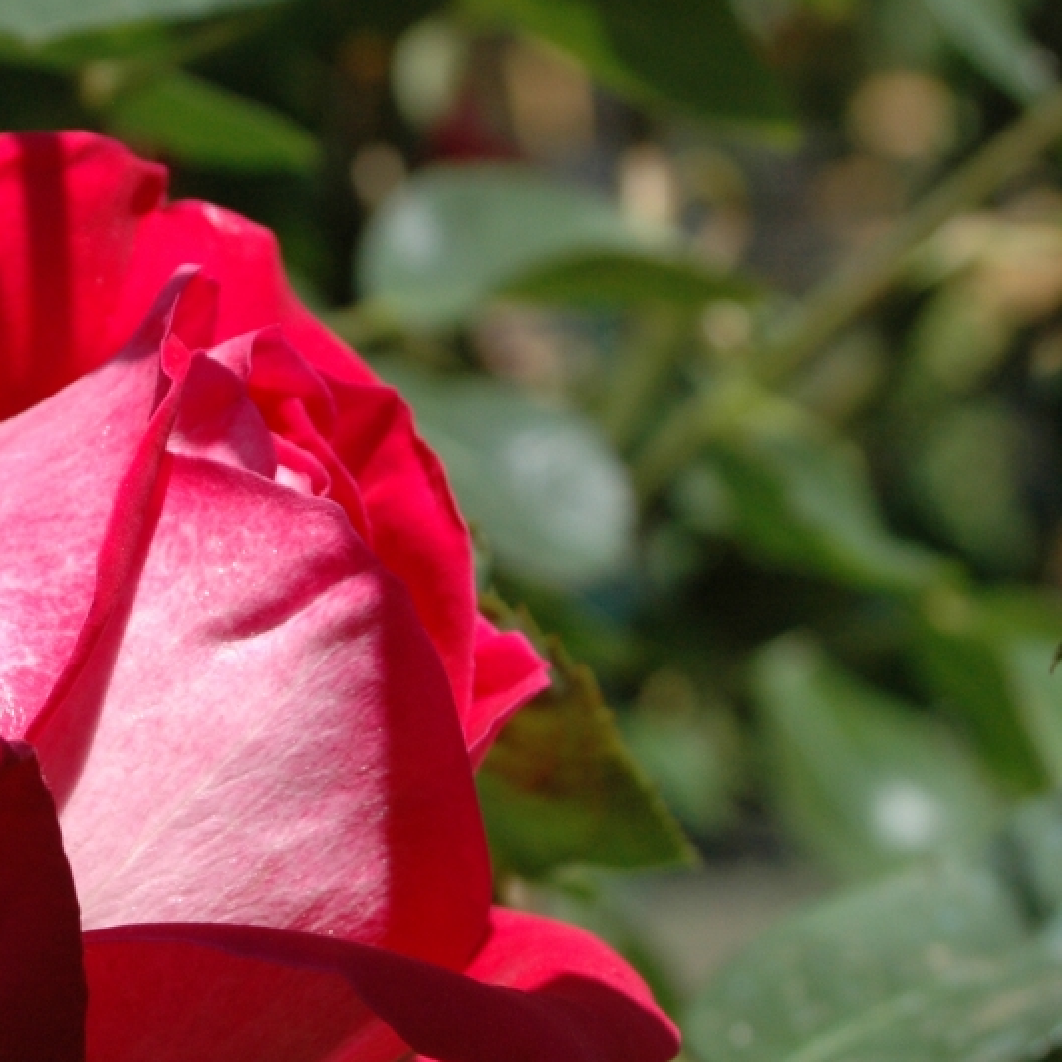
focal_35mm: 153
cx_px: 157
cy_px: 790
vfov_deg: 11.4
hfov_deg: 11.4
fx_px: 5311
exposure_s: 1/500
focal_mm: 50
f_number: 11
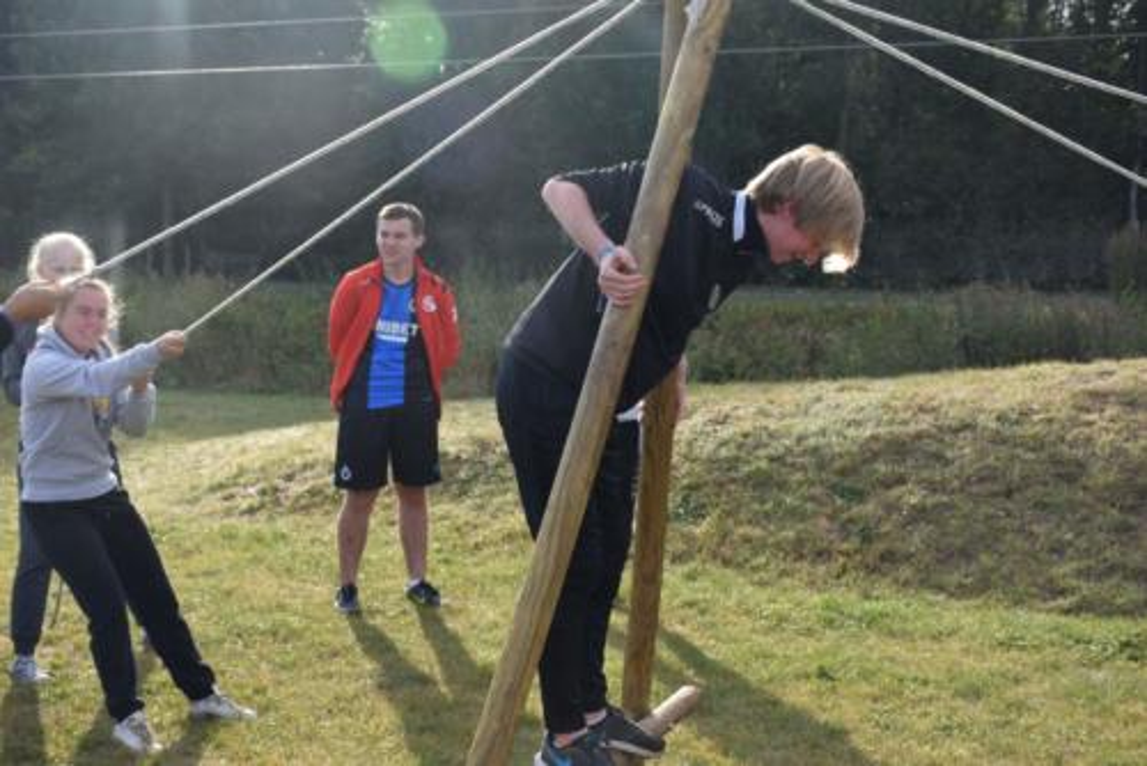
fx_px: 1817
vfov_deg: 23.8
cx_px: 574
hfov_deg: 35.0
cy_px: 383
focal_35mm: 57
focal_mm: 38
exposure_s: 1/250
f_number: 8
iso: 220
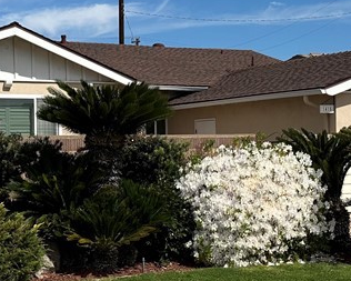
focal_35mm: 76
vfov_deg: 20.2
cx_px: 114
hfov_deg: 24.9
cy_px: 126
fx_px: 790
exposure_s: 1/7576
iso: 80
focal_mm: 6.86
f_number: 1.78
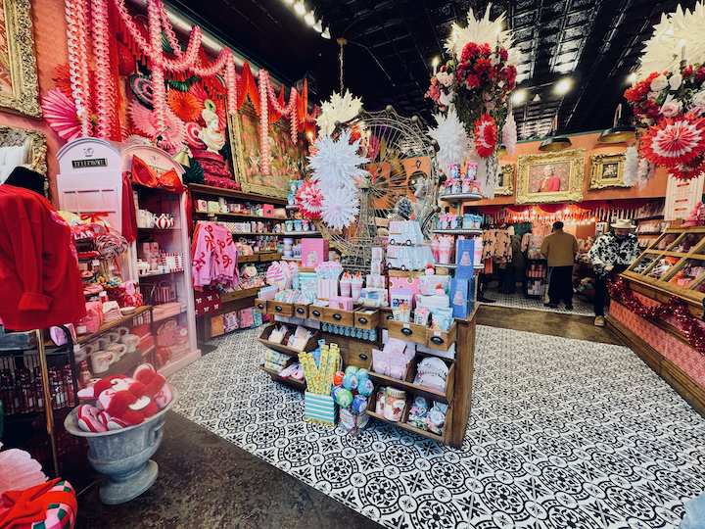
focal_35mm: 14
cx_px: 352
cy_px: 264
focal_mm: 2.22
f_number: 2.2
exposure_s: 1/120
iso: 100
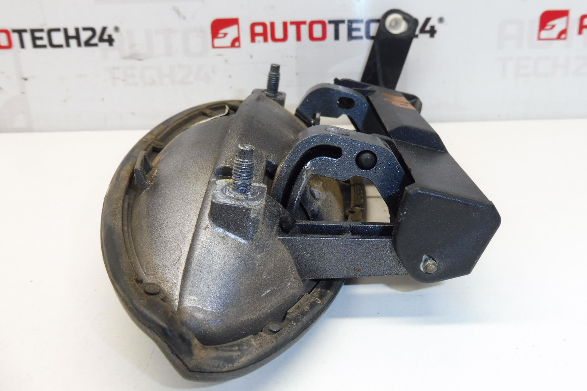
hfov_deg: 63.6
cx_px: 309
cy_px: 159
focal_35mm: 29
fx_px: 473
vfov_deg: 44.8
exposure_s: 1/60
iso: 200
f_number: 4
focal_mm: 4.4
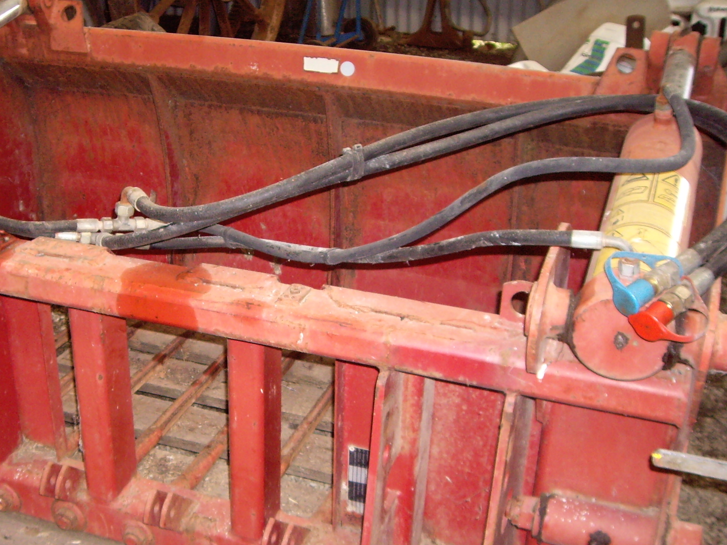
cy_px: 334
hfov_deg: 34.5
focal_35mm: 55
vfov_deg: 26.5
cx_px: 228
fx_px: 1155
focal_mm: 6.2
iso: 200
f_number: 2.7
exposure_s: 1/40
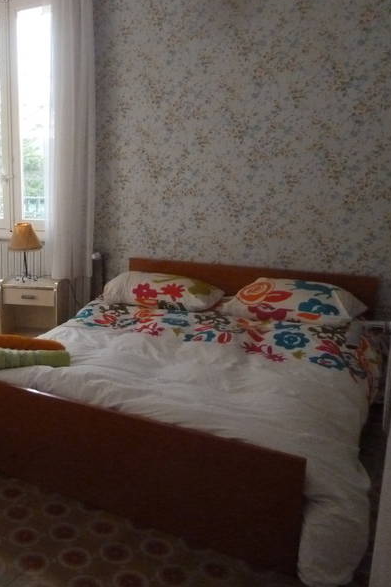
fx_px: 571
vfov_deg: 54.4
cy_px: 292
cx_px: 8
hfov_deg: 34.7
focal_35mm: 35
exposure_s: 1/30
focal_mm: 4.1
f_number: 3.3
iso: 800
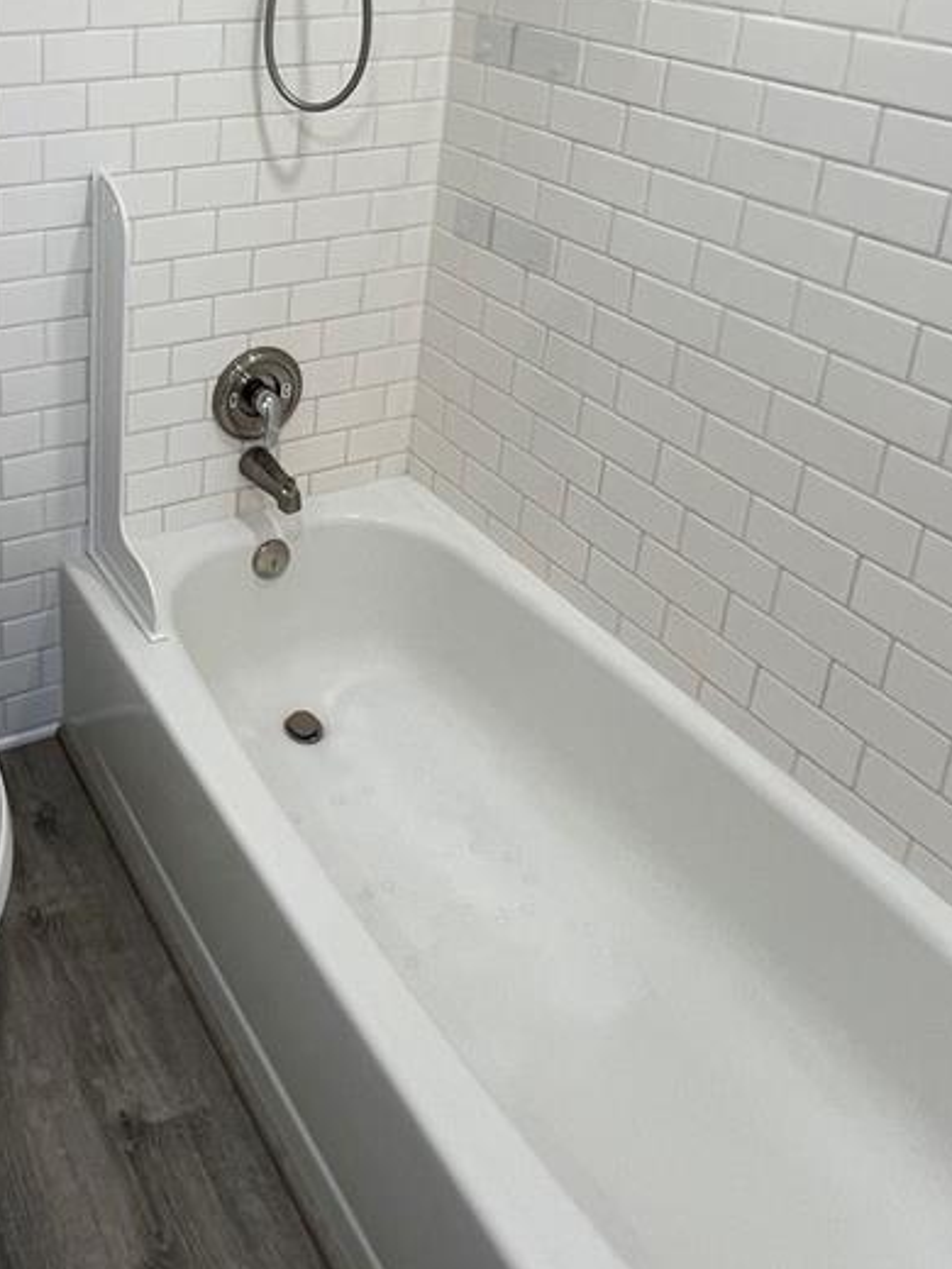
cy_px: 200
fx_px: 1100
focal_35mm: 30
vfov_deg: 54.5
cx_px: 110
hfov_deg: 43.1
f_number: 1.8
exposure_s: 1/120
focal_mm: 1.57
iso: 64
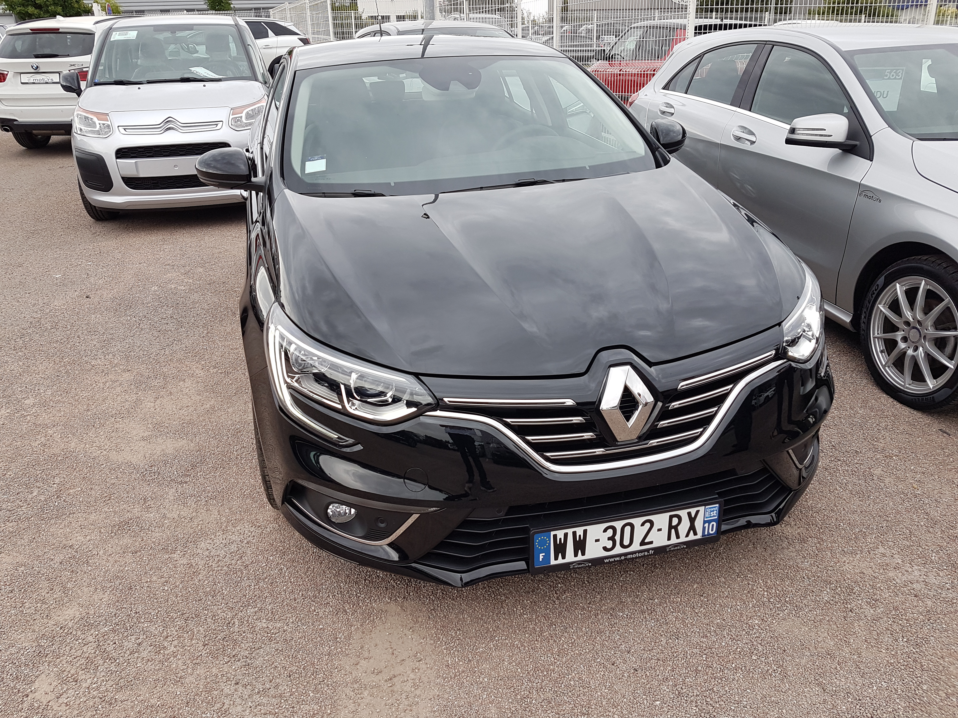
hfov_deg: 67.3
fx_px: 720
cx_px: 479
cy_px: 359
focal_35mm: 26
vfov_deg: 53.1
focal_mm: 4.2
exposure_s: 1/379
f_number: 1.7
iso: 40
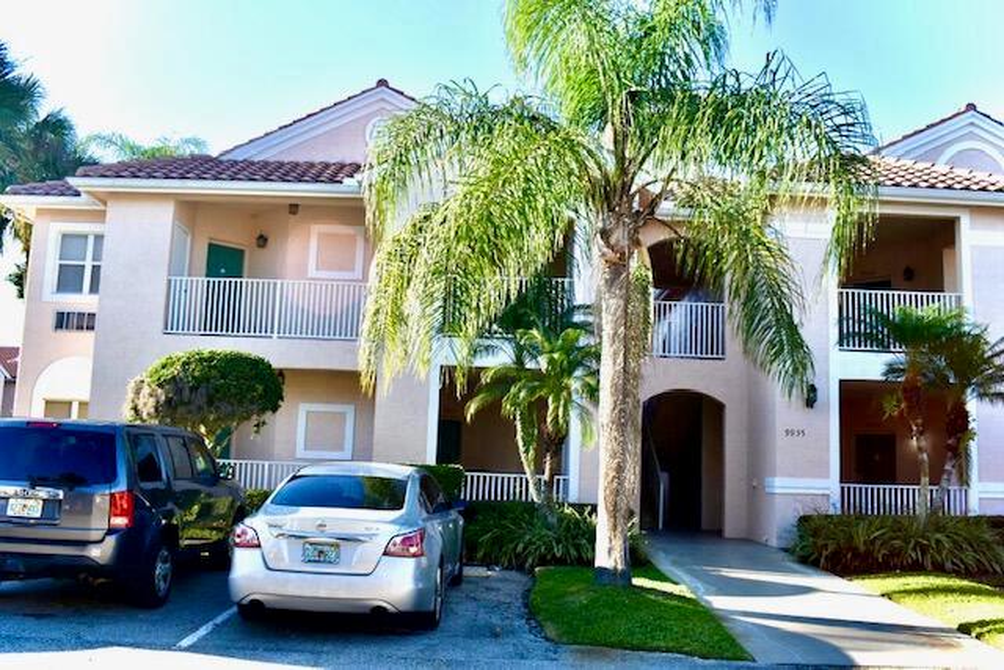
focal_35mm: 34
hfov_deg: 55.1
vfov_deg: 38.4
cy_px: 335
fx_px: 962
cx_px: 502
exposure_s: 1/250
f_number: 7.1
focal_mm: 23
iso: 200
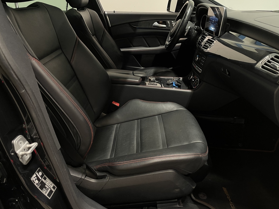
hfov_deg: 65.3
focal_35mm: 27
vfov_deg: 51.3
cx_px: 135
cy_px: 105
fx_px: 218
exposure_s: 1/50
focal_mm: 4.2
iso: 250
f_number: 1.6
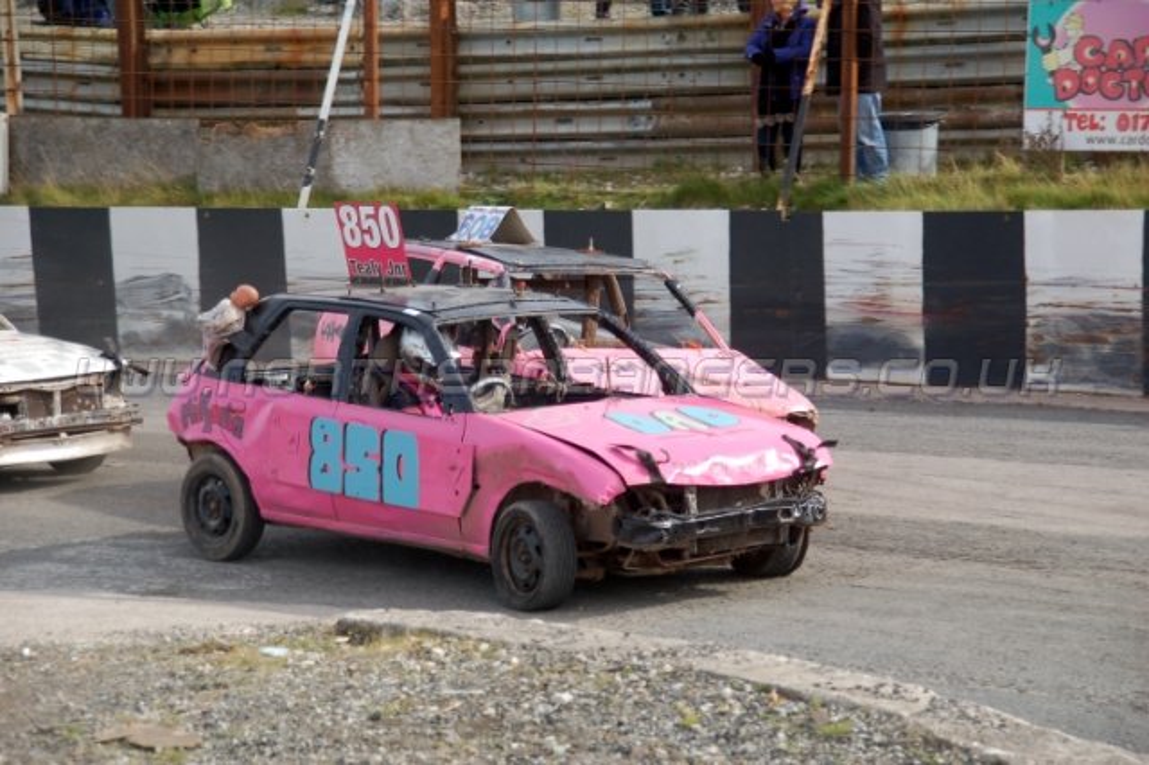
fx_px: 3732
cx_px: 574
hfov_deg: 17.5
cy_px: 382
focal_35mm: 117
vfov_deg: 11.7
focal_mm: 78
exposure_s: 1/800
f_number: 5.6
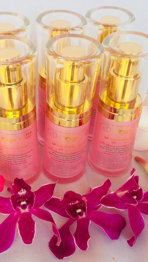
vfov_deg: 47.4
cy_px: 131
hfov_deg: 27.6
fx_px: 300
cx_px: 55
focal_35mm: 43
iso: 32
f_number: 2.2
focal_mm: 4.15
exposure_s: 1/278
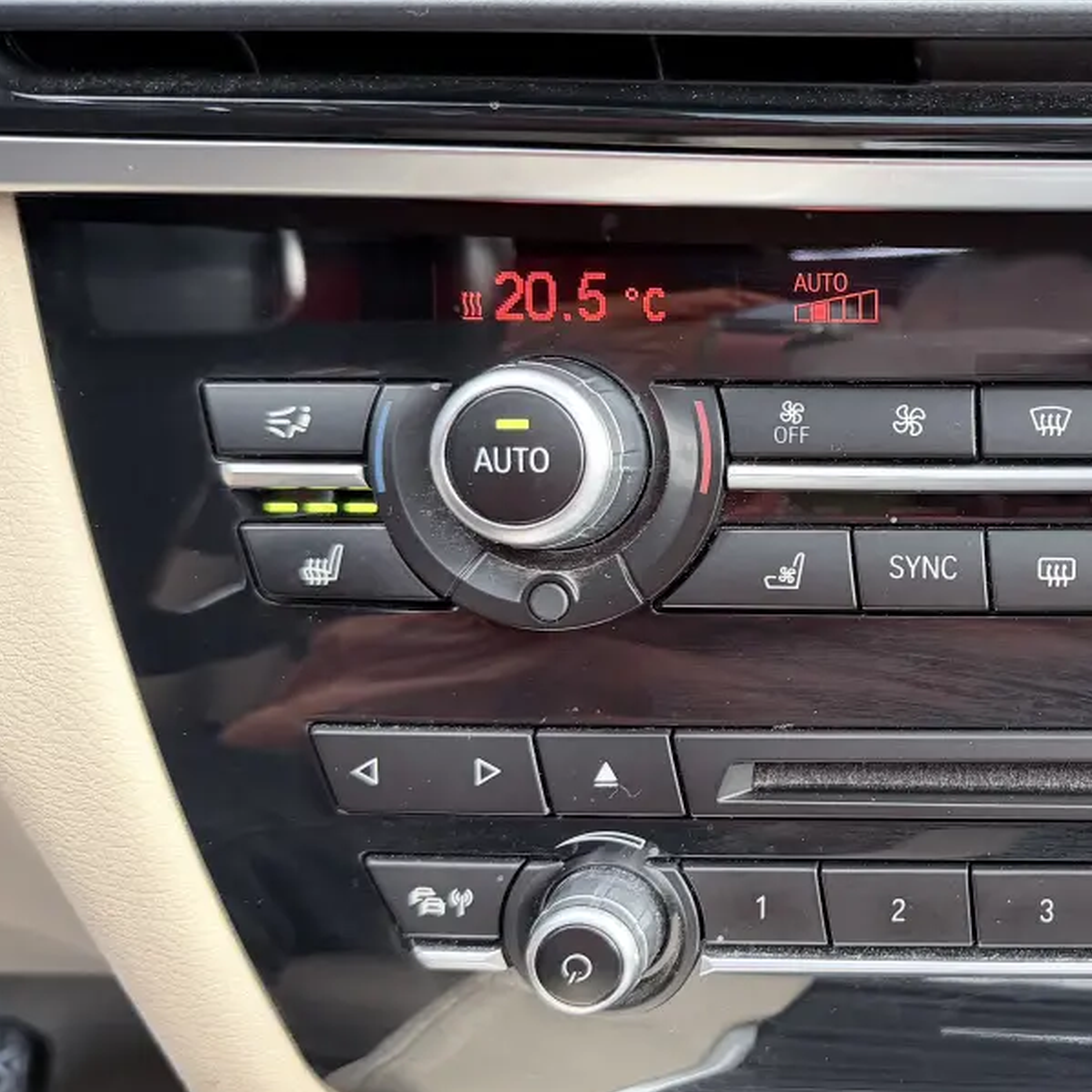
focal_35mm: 51
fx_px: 1820
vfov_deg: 33.4
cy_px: 545
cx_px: 1065
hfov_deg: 31.2
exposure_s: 1/64
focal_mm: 6.76
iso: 200
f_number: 1.78
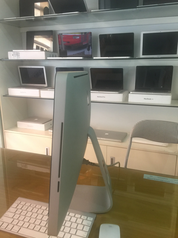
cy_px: 119
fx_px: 199
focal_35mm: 29
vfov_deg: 61.7
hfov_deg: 48.2
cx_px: 89
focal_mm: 4.15
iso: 64
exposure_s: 1/17
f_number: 2.2
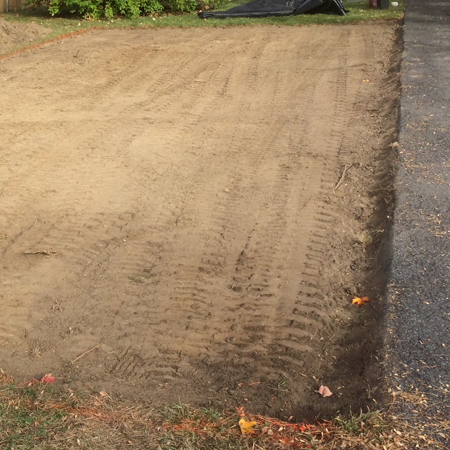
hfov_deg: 29.2
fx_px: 809
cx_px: 5
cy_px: 158
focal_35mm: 55
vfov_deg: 30.9
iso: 32
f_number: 2.2
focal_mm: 4.15
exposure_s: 1/547
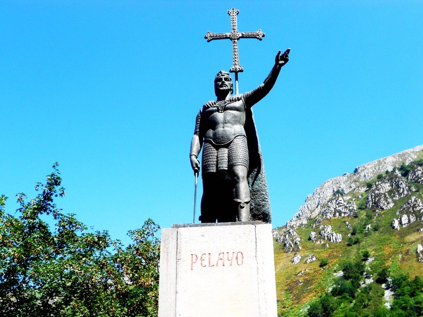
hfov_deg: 43.9
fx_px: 525
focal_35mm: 43
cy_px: 158
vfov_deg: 33.6
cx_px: 212
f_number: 4.2
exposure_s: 1/500
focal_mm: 7.7
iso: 80
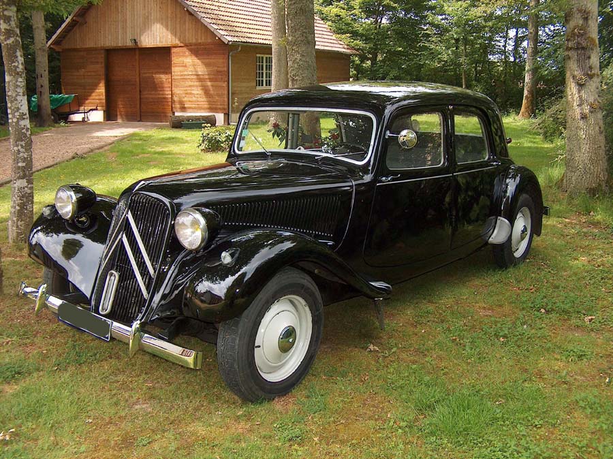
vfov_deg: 38.6
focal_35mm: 37
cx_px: 306
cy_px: 230
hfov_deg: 50.2
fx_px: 655
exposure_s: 1/400
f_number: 2.8
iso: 100
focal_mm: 7.6
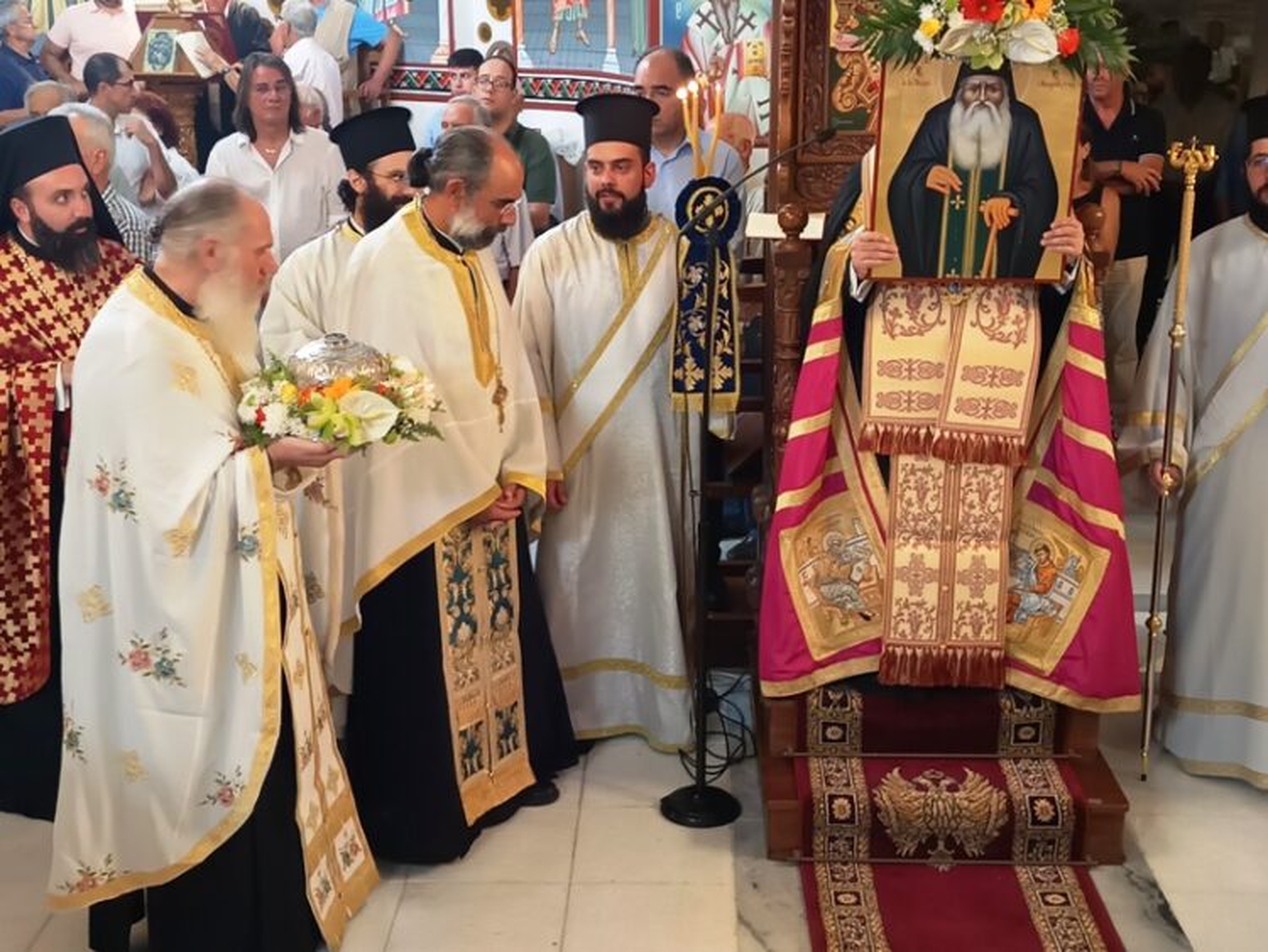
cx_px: 634
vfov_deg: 56.8
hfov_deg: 71.6
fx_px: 879
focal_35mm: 24
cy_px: 476
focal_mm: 5.31
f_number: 1.7
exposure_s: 1/20
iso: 1778
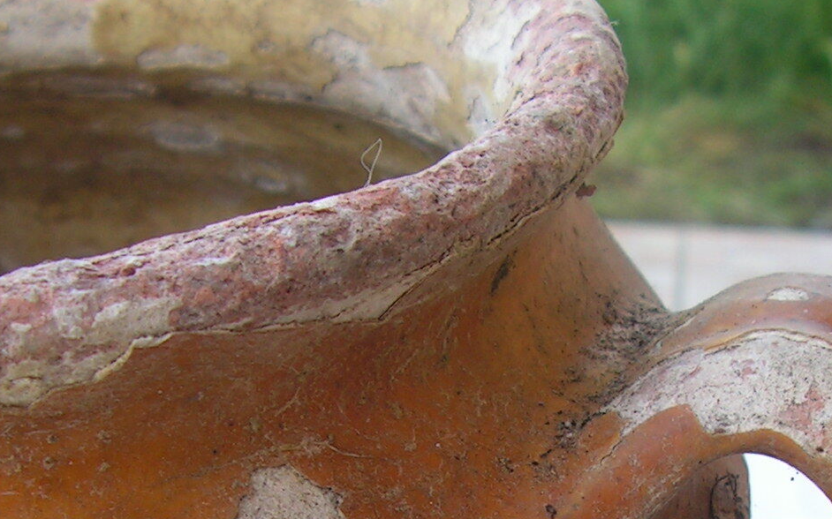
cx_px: 541
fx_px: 1881
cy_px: 605
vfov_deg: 15.2
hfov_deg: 24.8
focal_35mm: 83
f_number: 3.2
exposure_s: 1/100
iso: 64
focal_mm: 6
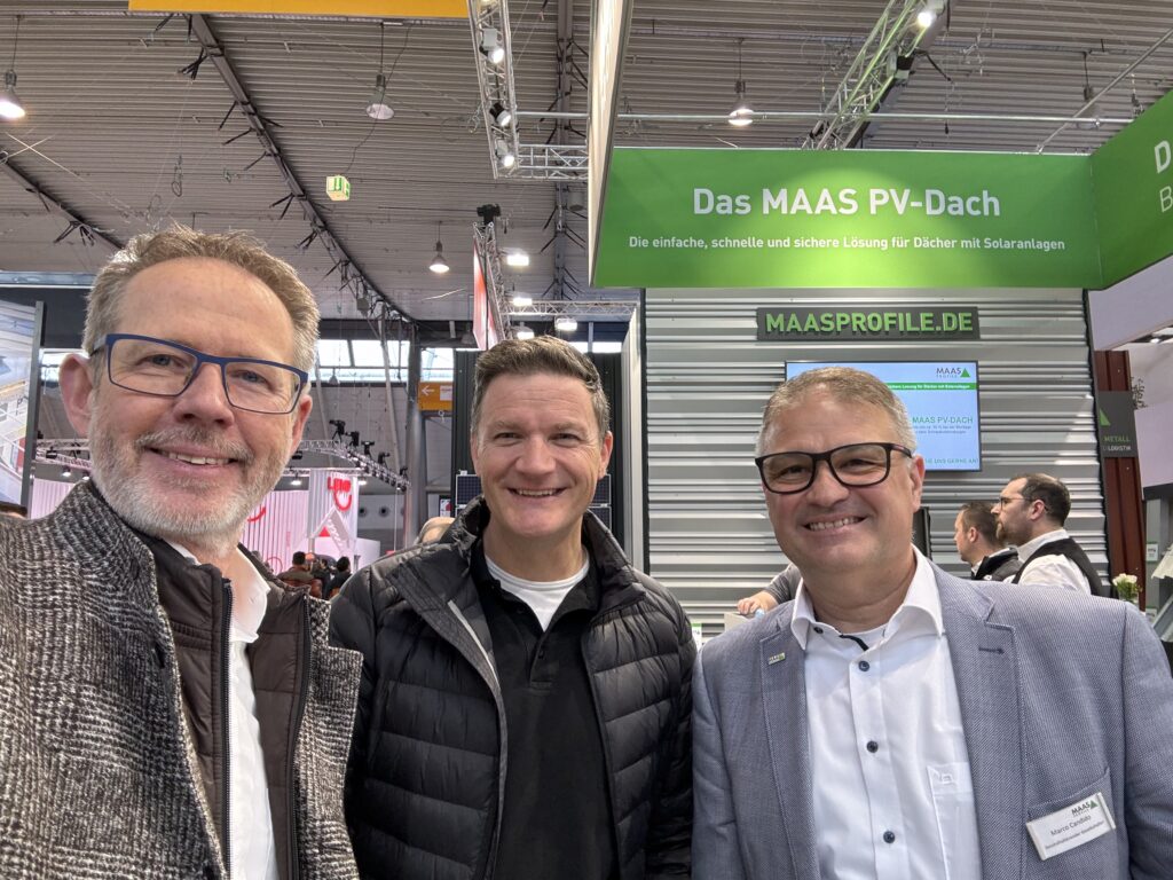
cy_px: 440
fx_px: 779
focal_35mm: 23
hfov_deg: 73.9
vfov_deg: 58.9
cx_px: 586
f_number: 1.9
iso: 100
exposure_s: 1/50
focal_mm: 2.69
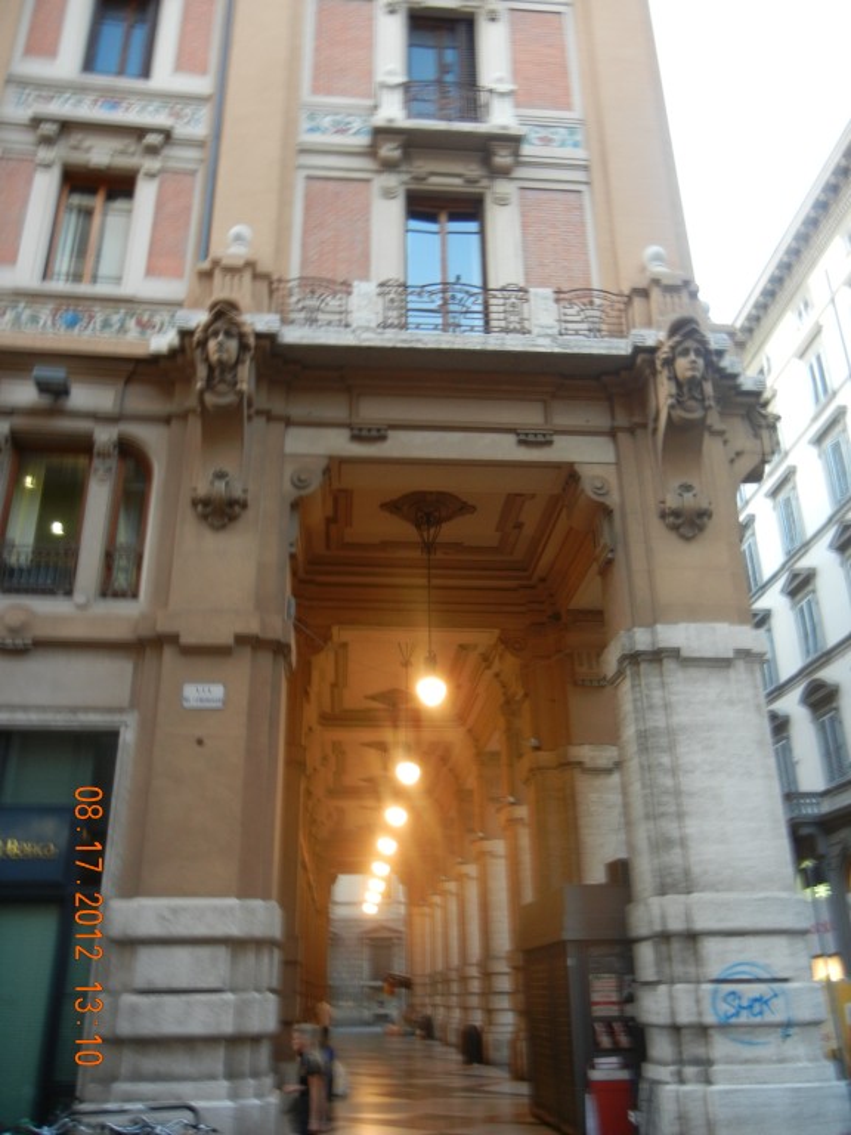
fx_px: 983
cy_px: 568
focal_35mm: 30
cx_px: 426
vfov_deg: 60.0
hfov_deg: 46.8
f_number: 3.5
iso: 200
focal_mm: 5.4
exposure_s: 1/7.1
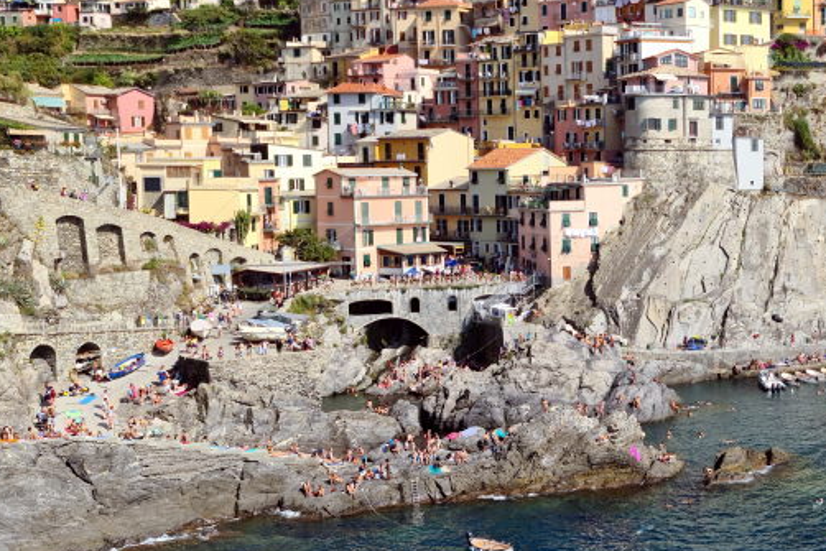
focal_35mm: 53
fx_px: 1216
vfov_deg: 25.5
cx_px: 719
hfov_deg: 35.6
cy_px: 255
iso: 50
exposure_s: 1/936
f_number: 1.8
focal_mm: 7
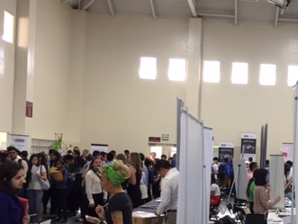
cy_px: 163
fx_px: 483
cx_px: 277
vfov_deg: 25.9
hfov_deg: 32.3
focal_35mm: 56
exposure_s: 1/30
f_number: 2.2
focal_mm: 4.15
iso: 64
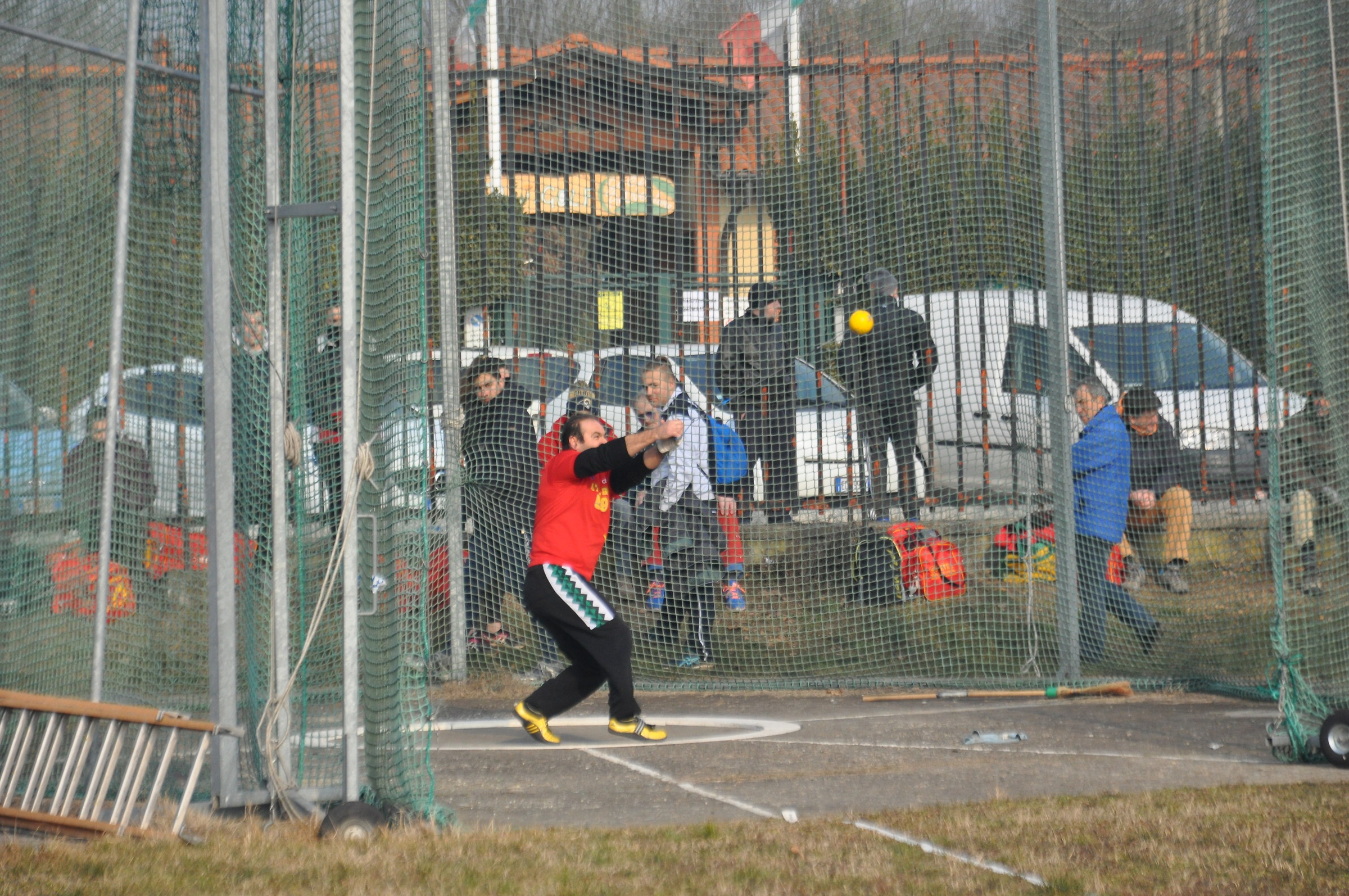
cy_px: 448
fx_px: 5895
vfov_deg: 8.7
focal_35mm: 158
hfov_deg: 13.1
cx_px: 674
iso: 800
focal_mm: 105
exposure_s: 1/2000
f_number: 8
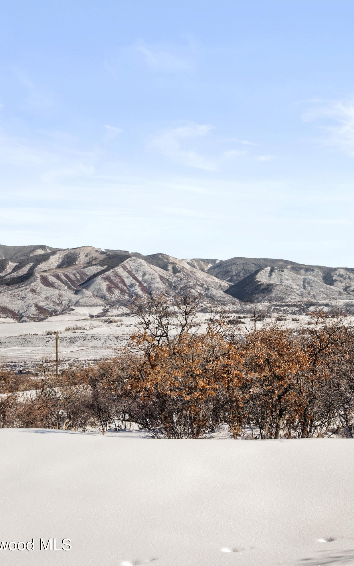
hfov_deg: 37.2
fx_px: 525
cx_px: 205
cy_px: 285
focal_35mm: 34
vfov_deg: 56.7
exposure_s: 1/1000
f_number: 7.1
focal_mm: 22
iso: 200
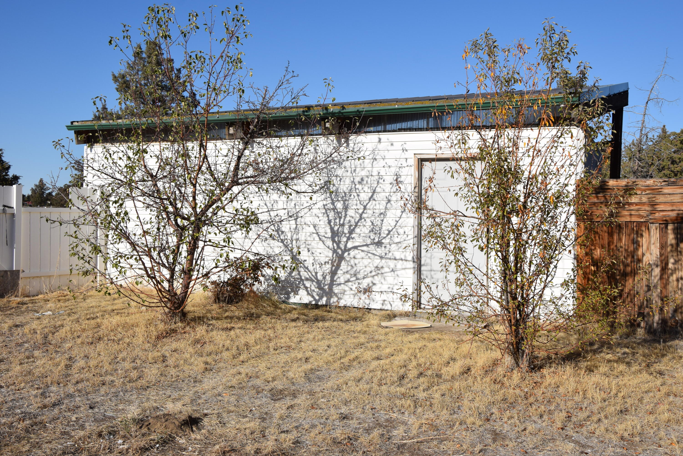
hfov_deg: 51.3
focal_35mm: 38
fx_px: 712
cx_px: 342
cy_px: 228
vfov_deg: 35.5
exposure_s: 1/500
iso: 200
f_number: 11
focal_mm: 25
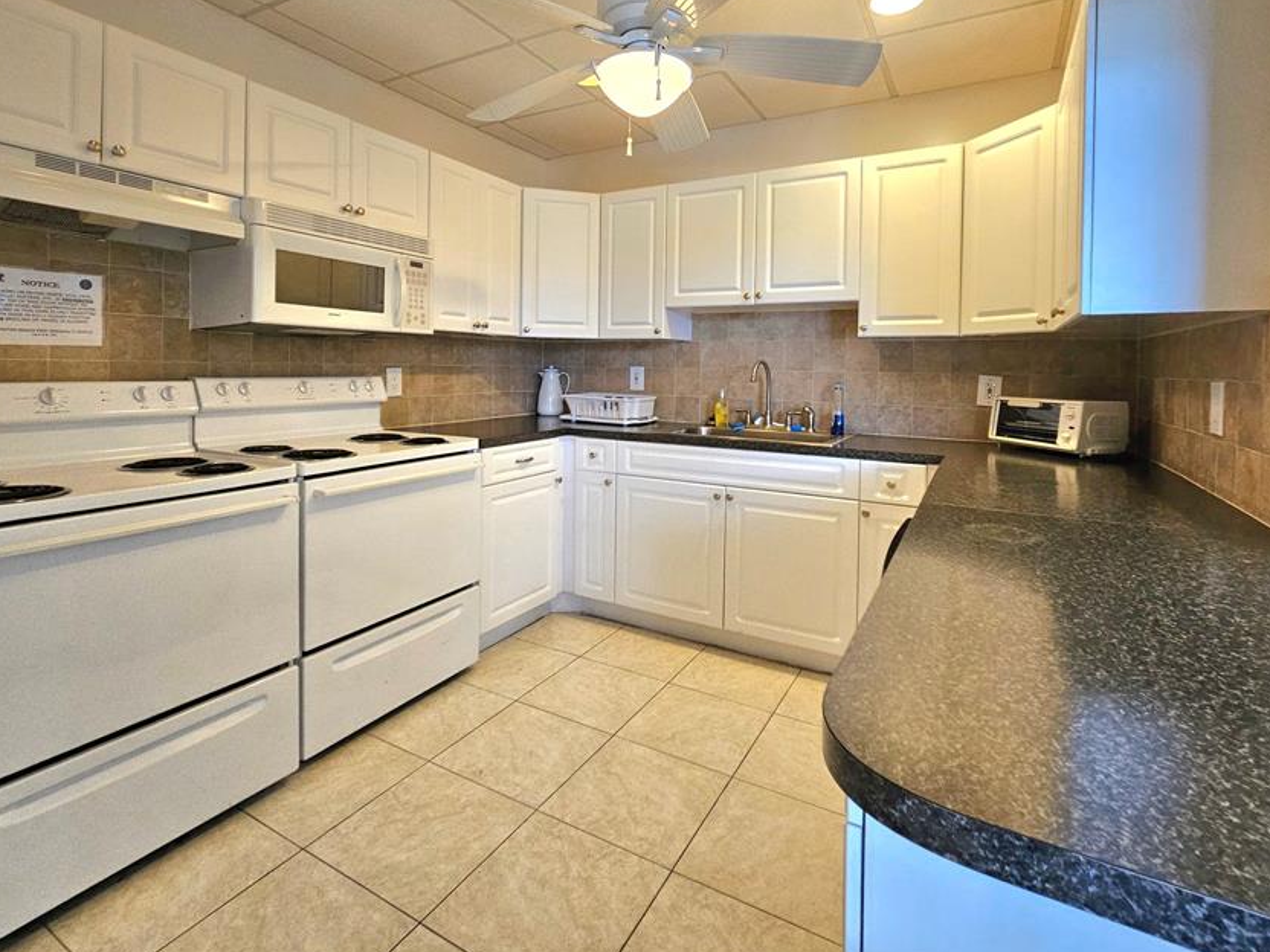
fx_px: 587
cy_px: 374
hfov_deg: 94.5
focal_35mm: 16
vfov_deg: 77.1
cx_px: 620
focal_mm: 2.2
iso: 160
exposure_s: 1/60.2
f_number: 2.2
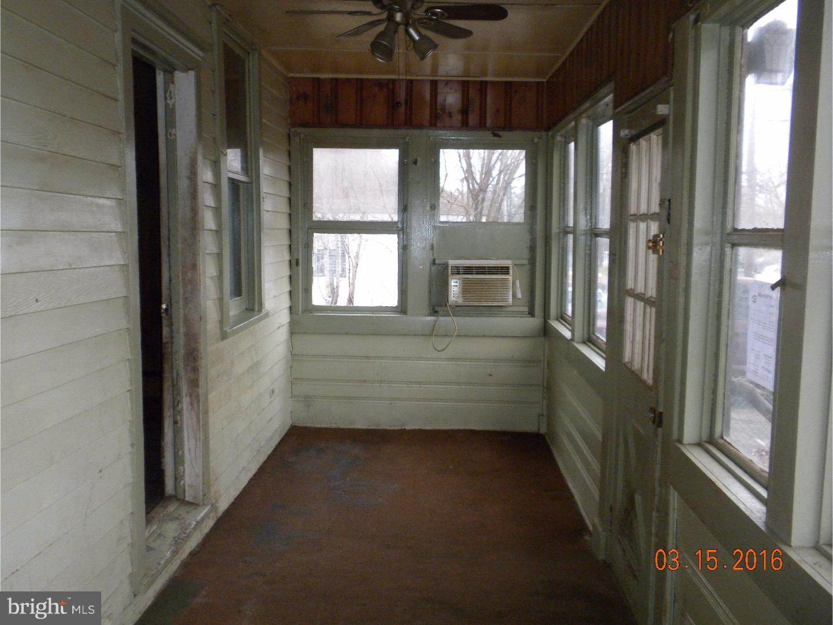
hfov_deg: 50.1
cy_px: 312
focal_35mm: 37
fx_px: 890
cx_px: 416
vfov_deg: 38.7
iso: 331
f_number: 3.5
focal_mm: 6.6
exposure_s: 1/73.5
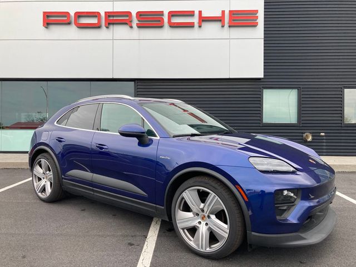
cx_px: 178
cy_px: 134
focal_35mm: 28
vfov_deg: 49.7
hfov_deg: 63.4
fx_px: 288
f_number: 1.8
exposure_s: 1/121
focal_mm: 3.99
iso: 25
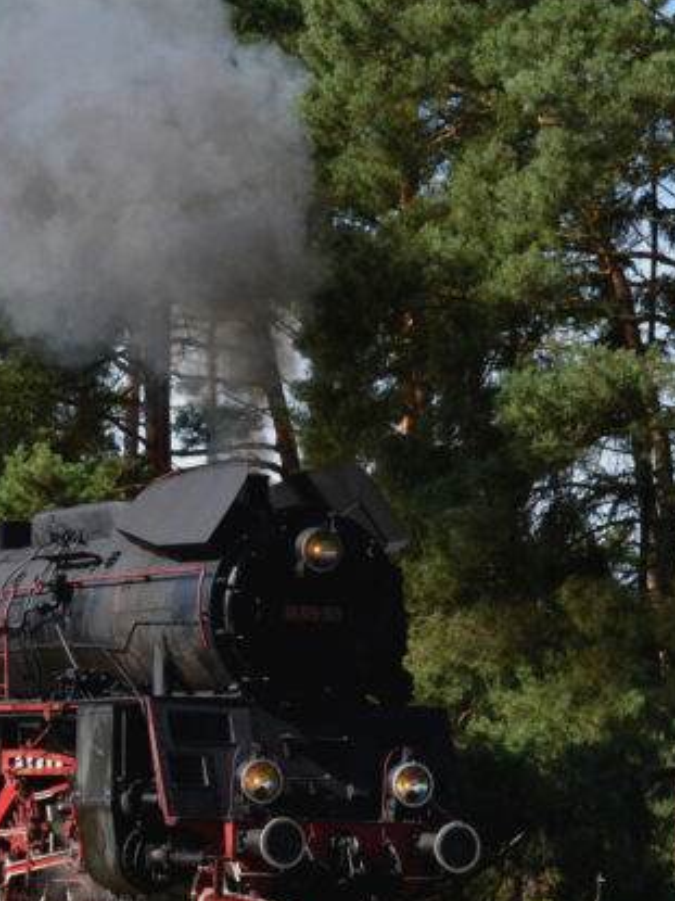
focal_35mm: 154
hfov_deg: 9.6
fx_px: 4006
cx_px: -16
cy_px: 470
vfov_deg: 12.8
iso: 400
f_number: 8
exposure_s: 1/500
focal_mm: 32
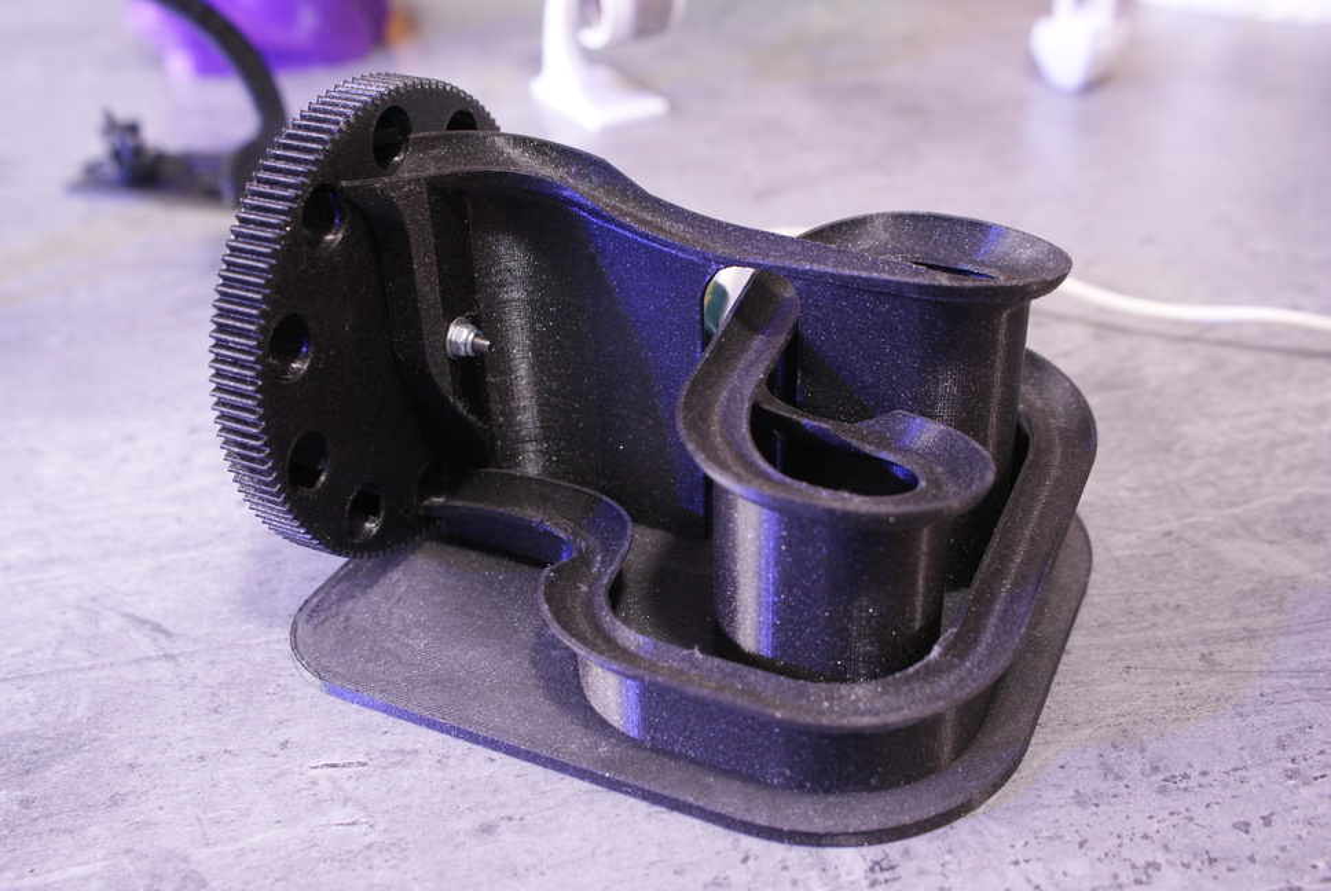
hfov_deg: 53.1
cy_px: 446
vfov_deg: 37.0
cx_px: 666
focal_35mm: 36
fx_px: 1333
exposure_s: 1/1.67
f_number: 5
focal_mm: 24
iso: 400
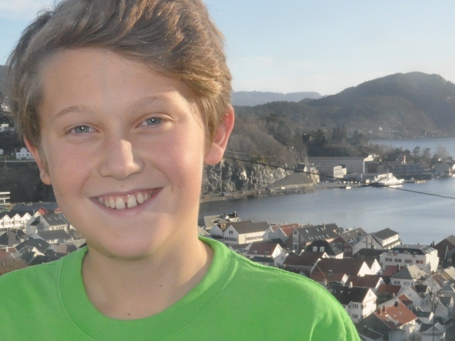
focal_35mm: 69
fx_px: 906
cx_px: 59
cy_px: 231
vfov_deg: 21.2
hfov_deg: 27.3
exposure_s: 1/200
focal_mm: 25
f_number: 25
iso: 1600
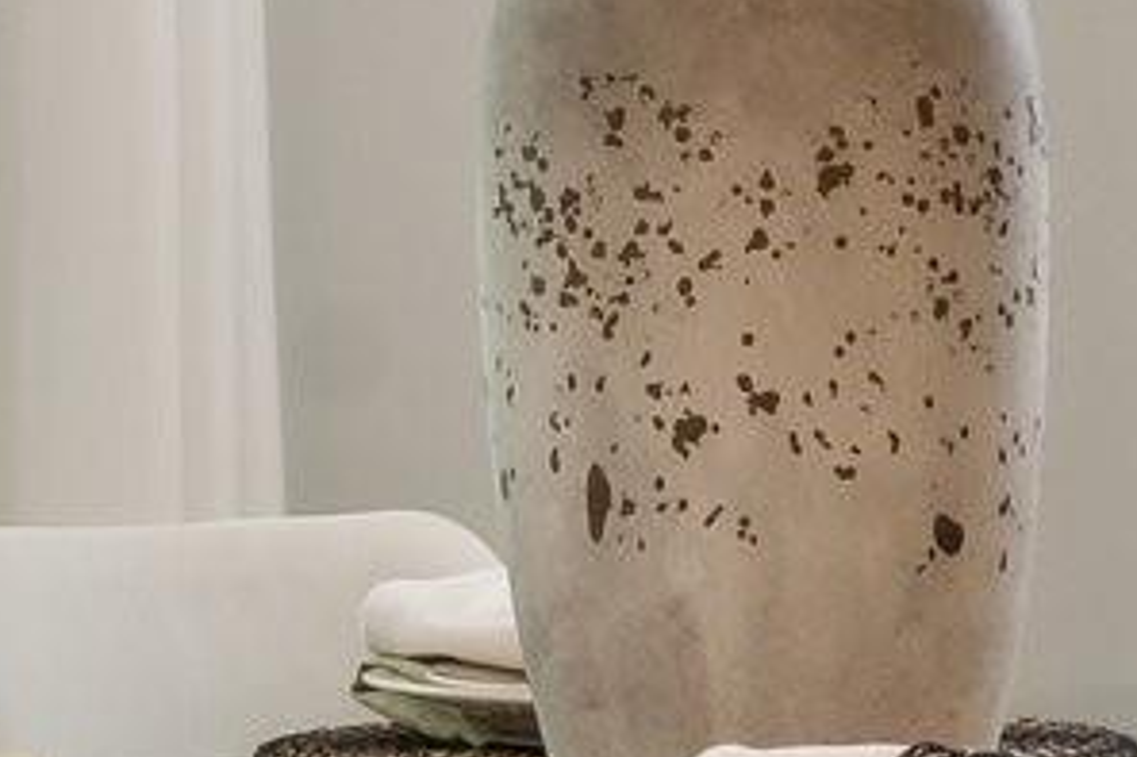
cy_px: -44
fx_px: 7860
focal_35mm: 249
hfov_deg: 8.3
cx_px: 338
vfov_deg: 5.5
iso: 160
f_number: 7.1
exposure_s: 1/50
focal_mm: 36
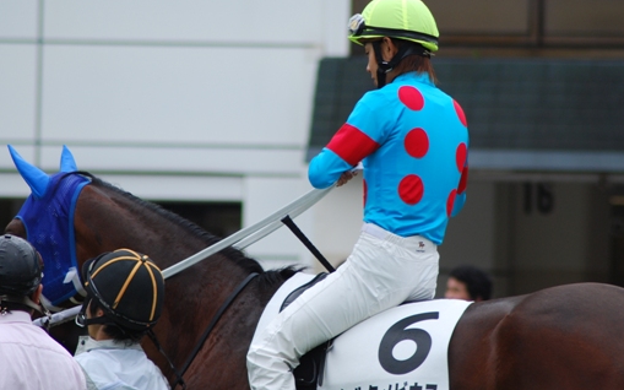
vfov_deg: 2.3
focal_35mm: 577
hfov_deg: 3.6
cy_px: 169
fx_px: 9811
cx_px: 329
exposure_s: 1/500
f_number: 5.6
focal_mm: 300
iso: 250
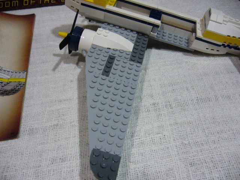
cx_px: 120
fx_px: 243
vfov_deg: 40.7
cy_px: 90
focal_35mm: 35
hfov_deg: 52.6
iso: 200
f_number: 2.8
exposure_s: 1/10
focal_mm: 5.8
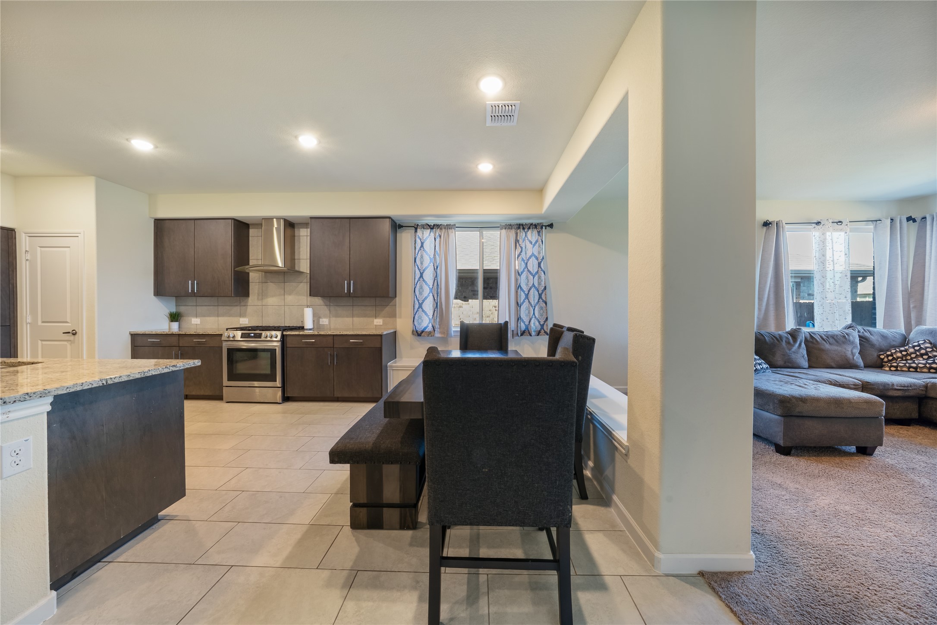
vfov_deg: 90.0
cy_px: 312
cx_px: 468
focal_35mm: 12
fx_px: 312
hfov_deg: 112.6
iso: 100
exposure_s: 1
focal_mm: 12
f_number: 11
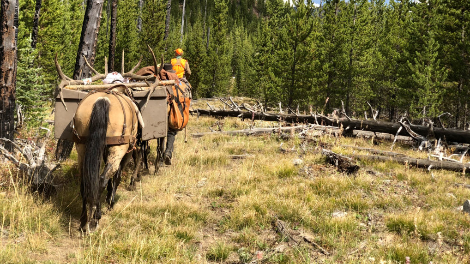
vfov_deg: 21.0
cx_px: 235
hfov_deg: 36.6
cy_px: 108
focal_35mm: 57
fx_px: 710
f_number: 2.4
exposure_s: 1/666
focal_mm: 6
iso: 16
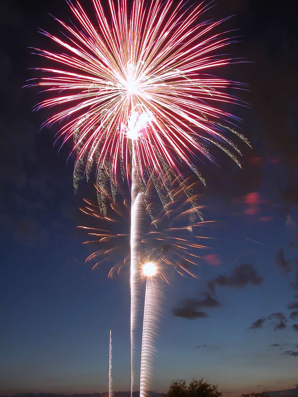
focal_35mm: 35
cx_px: 149
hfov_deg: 40.7
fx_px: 402
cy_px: 198
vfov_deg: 52.6
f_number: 7.1
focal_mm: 8.9
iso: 100
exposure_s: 13.1
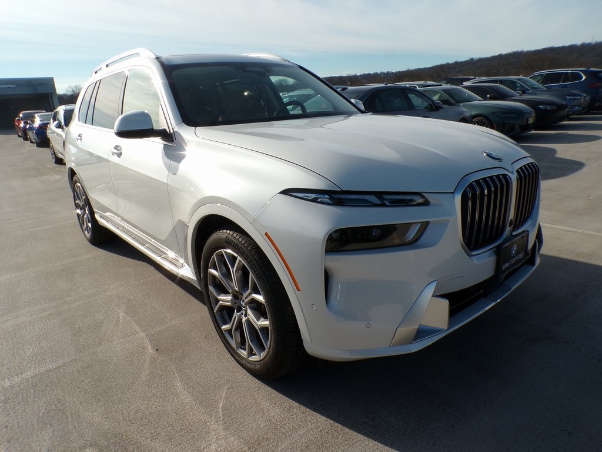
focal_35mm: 24
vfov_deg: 56.8
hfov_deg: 71.6
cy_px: 226
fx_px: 417
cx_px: 301
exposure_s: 1/550
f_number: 5.8
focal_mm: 4.3
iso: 100
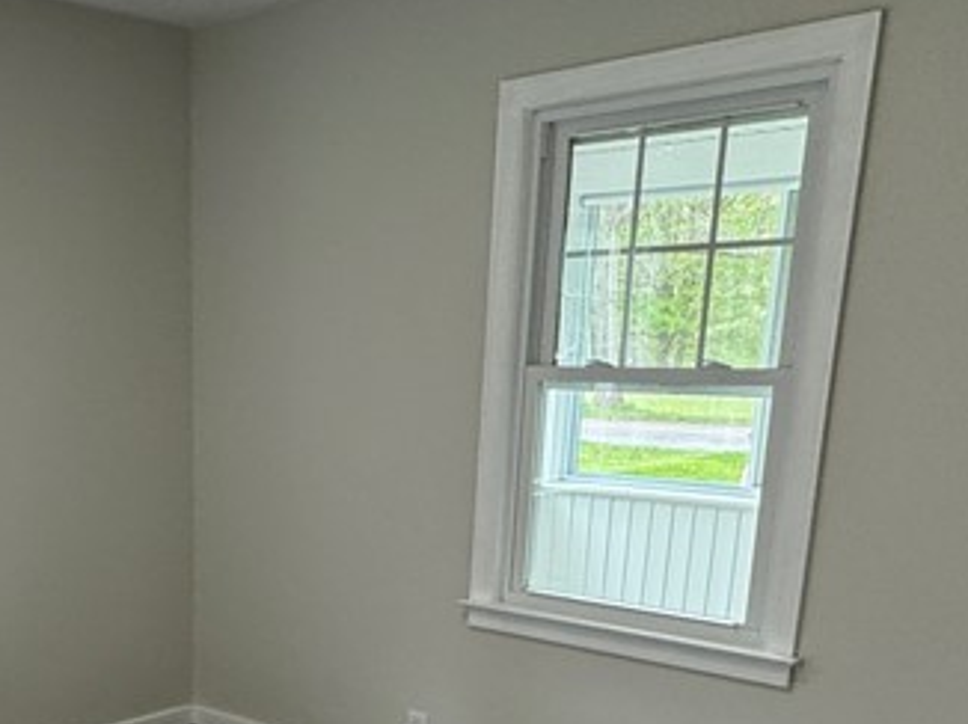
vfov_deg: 30.9
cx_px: 181
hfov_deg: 41.0
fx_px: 1230
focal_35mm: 44
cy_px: 691
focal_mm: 2.22
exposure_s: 1/120
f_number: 2.2
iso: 100
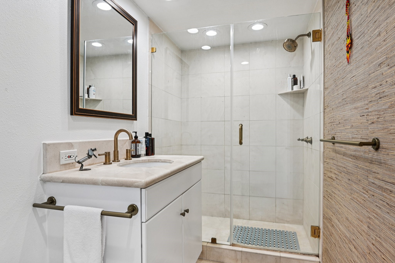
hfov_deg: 81.2
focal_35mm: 21
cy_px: 132
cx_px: 198
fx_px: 230
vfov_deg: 59.5
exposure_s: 1/40
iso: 400
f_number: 8
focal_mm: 21
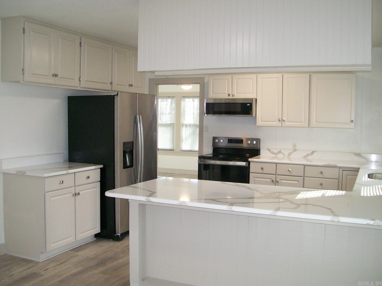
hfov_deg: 51.4
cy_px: 143
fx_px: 397
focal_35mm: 36
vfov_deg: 39.7
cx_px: 191
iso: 140
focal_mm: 6
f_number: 2.7
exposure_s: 1/65.9
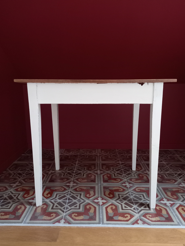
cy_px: 123
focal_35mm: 26
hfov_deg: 53.1
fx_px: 185
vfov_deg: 67.3
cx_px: 93
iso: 400
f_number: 2
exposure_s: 1/25
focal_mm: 4.6
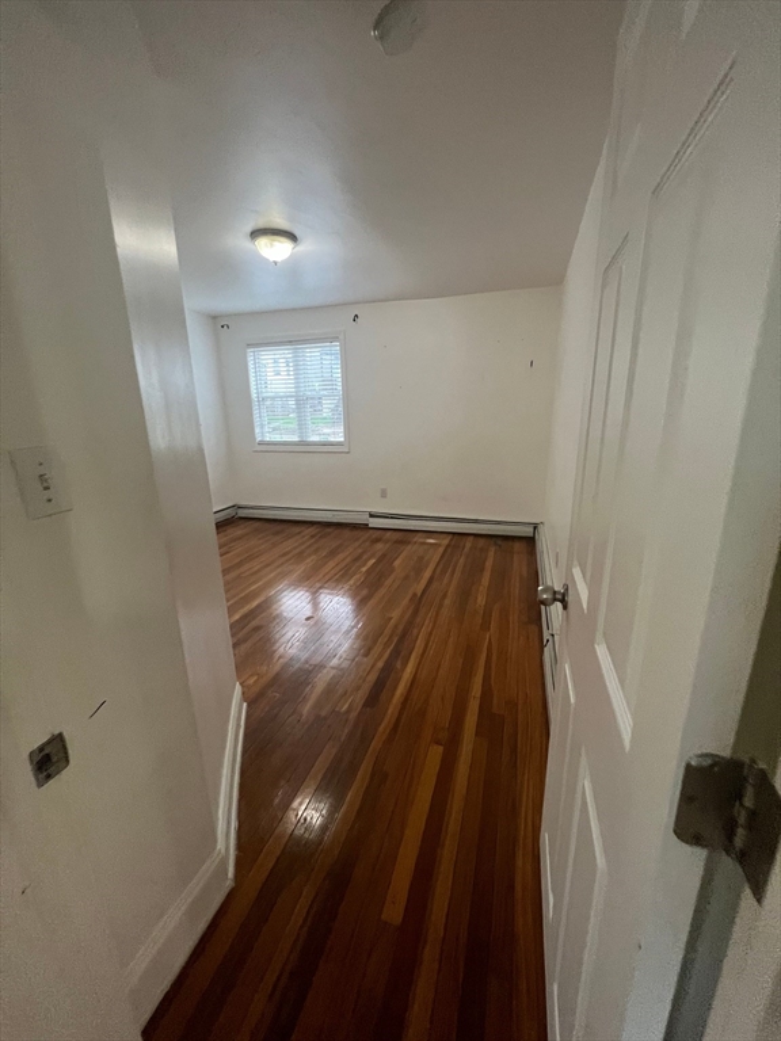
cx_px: 390
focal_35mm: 13
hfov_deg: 89.9
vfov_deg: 106.2
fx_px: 391
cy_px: 520
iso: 320
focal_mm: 1.57
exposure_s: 1/60
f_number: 1.8
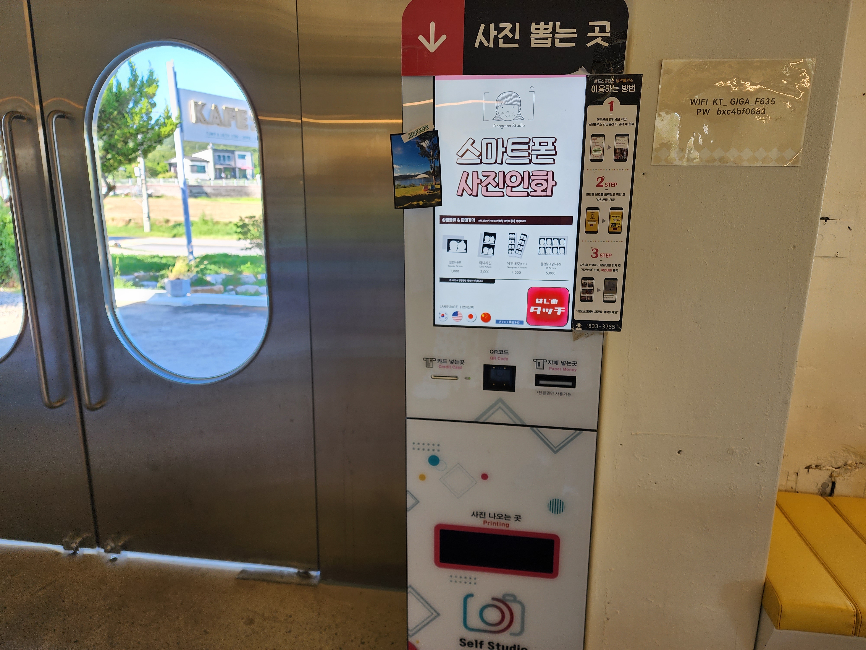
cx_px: 433
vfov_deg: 58.9
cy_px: 325
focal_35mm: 23
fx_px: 575
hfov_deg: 73.9
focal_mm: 6.4
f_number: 1.8
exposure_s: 1/120
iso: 64
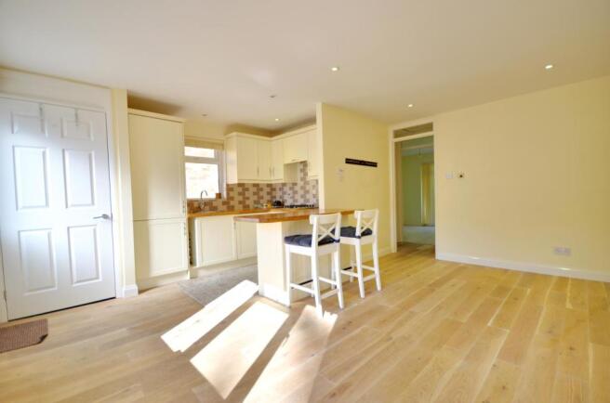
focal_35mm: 15
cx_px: 305
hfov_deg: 100.5
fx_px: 254
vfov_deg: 77.0
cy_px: 202
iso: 200
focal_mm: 10
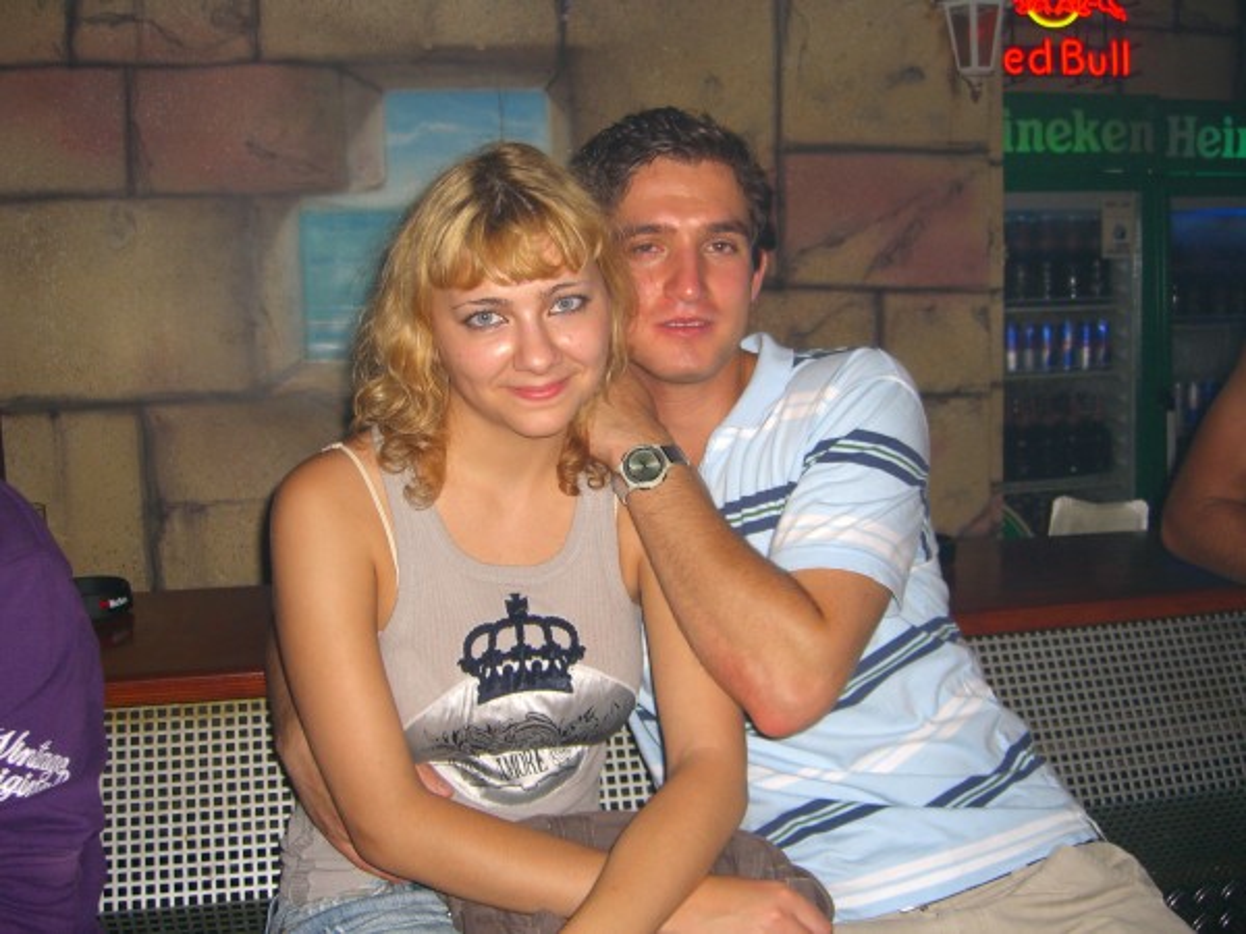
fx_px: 1368
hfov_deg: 49.0
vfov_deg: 37.7
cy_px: 467
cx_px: 623
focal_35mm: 38
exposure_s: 1/60
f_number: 2.8
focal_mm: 7.9
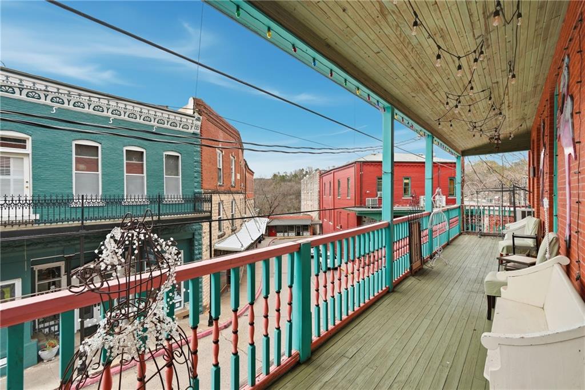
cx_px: 292
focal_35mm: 15
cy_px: 195
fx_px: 244
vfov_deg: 77.3
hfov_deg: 100.4
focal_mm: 10
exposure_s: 1/640
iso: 250
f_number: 9
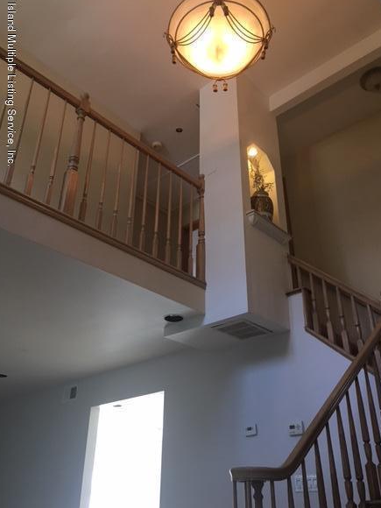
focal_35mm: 32
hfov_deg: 44.1
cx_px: 204
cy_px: 244
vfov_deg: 56.8
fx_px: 470
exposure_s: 1/30
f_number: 2.2
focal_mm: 4.15
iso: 40
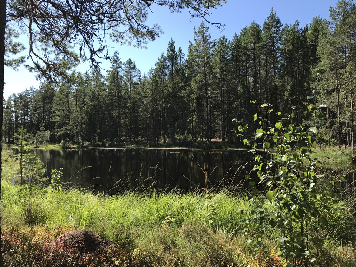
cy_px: 134
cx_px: 178
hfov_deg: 63.4
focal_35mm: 28
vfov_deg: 49.7
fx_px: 288
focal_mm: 3.99
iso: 20
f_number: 1.8
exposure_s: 1/1126
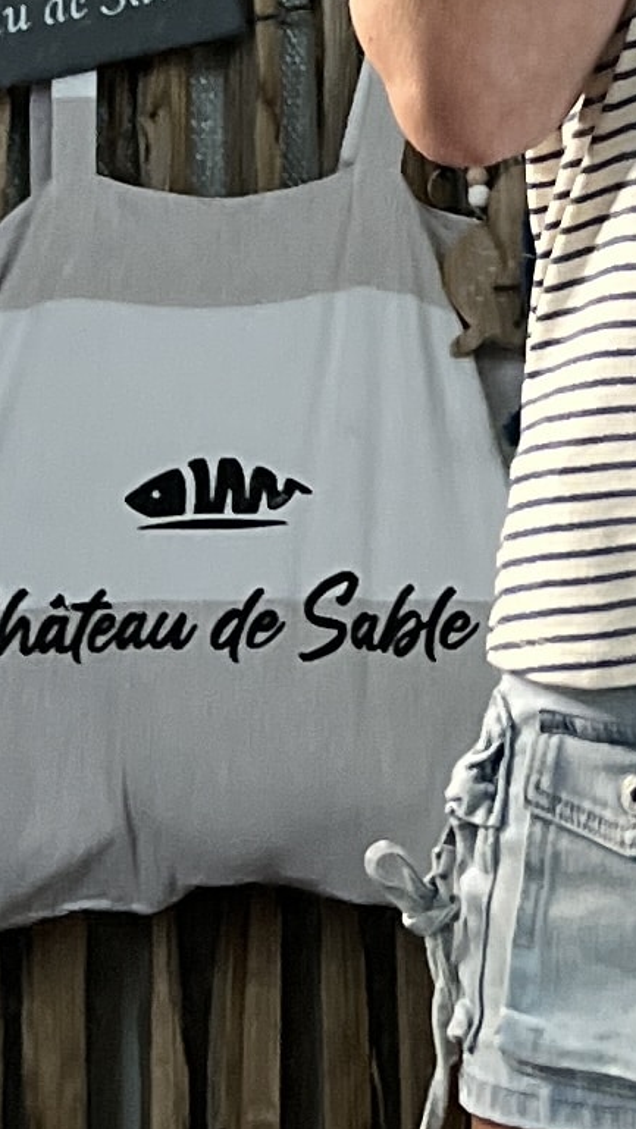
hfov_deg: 16.3
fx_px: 2067
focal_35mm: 69
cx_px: 889
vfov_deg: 29.1
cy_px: 69
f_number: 1.5
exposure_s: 1/60
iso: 400
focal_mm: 5.7
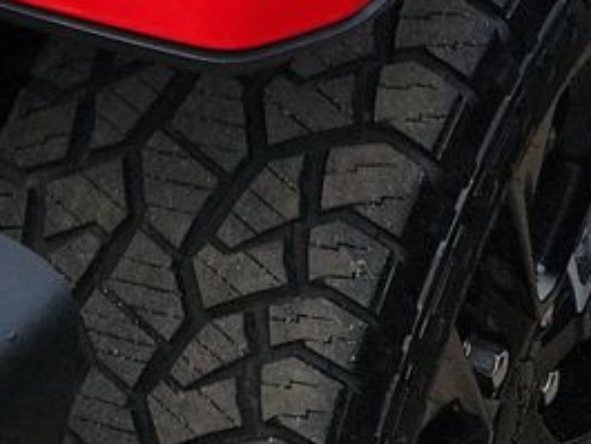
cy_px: -658
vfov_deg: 9.1
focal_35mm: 145
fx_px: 2477
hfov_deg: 13.4
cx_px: 11
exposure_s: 1/292
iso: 50
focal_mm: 6.7
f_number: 1.8
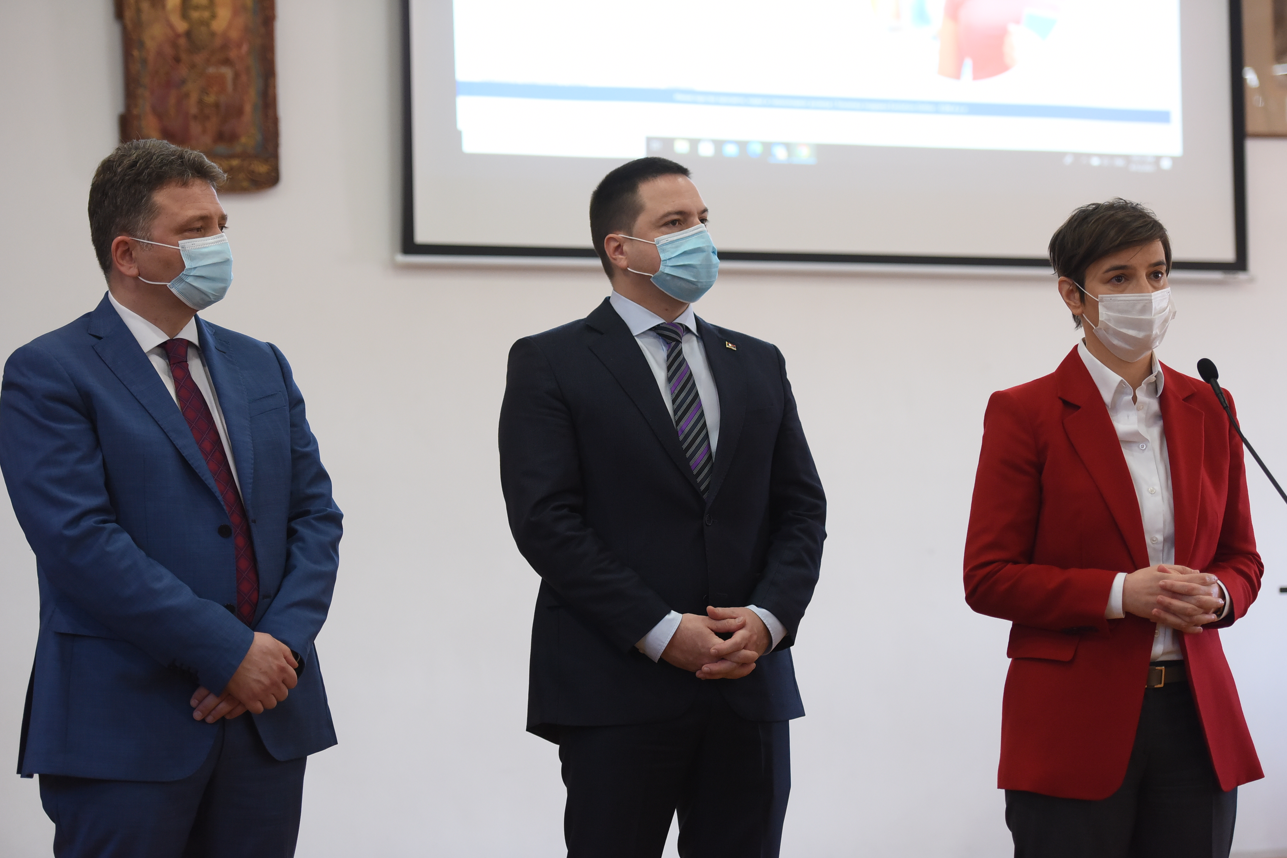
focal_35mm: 99
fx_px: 3539
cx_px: 650
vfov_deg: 13.8
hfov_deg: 20.6
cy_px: 425
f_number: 2.8
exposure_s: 1/160
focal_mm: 98
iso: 2000
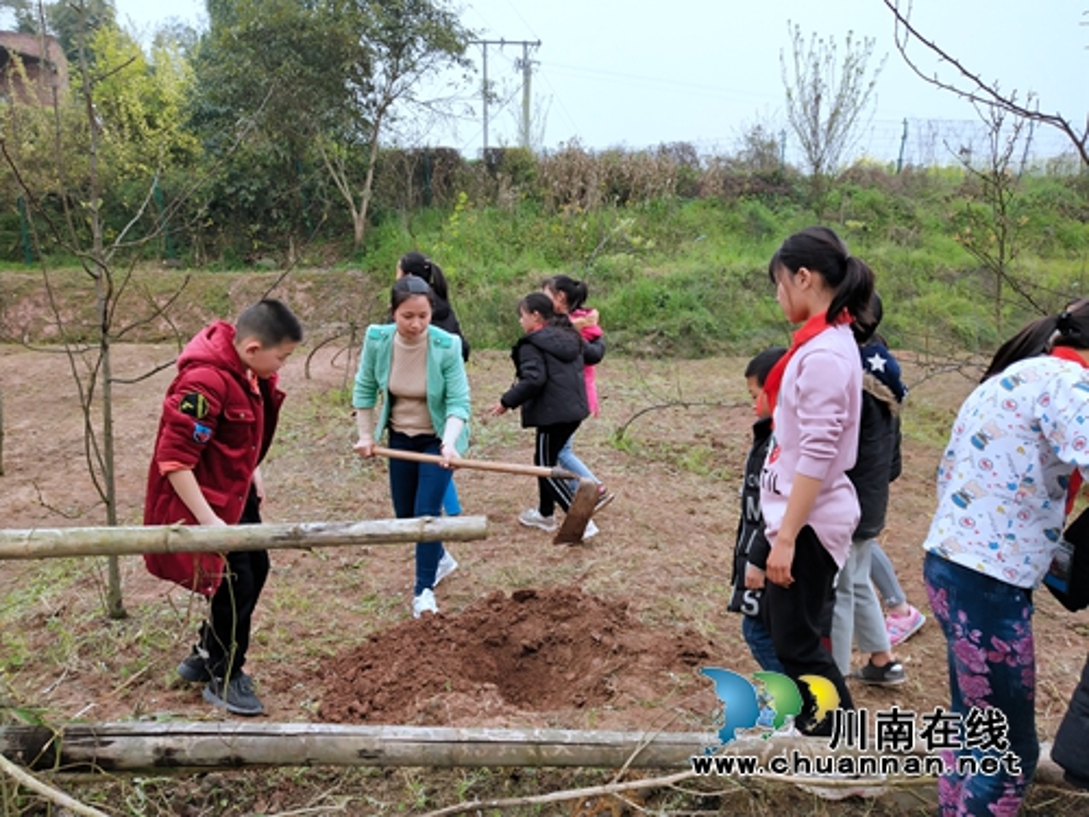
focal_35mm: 30
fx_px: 944
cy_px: 408
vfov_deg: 46.8
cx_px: 544
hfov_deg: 60.0
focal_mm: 3.95
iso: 104
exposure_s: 1/566
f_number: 1.8
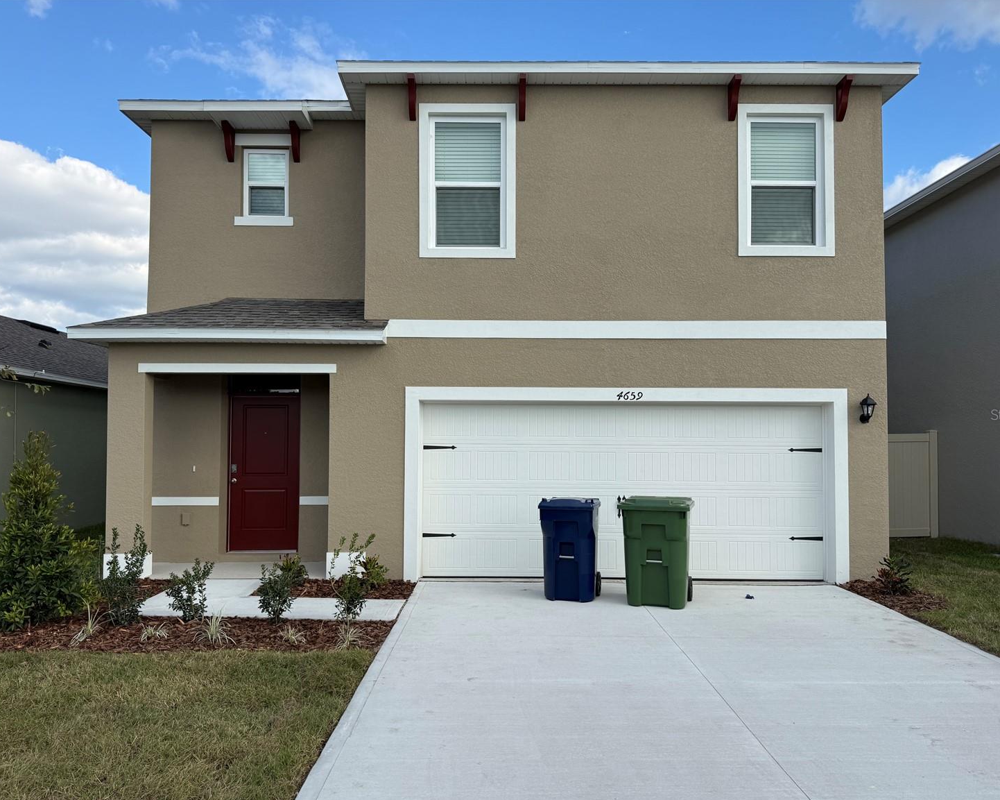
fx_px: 769
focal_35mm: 26
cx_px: 501
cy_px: 414
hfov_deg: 66.0
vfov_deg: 54.9
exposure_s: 1/2801
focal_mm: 6.76
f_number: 1.78
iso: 80
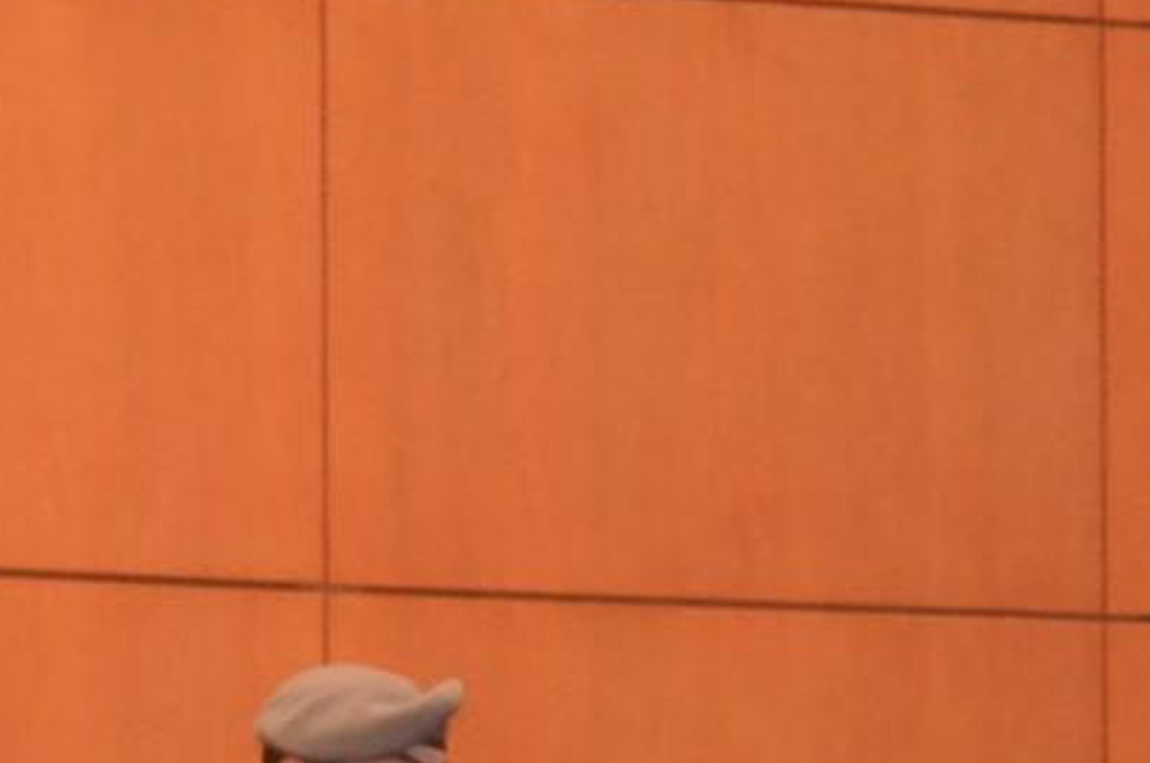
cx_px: 93
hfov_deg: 8.9
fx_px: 7335
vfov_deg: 5.8
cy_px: 1369
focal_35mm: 230
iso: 2800
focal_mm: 38
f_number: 4.8
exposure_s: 1/60
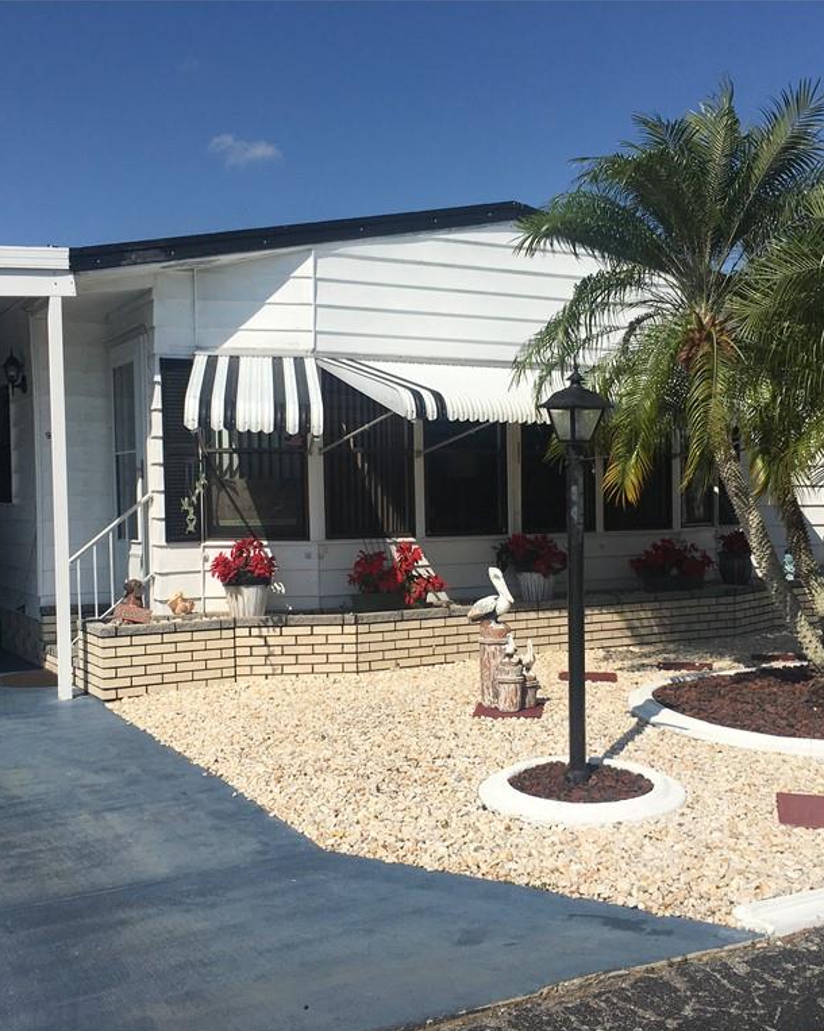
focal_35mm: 38
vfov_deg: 47.9
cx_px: 404
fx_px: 1159
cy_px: 518
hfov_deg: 39.1
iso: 25
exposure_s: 1/4808
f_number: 2.2
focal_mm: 4.15
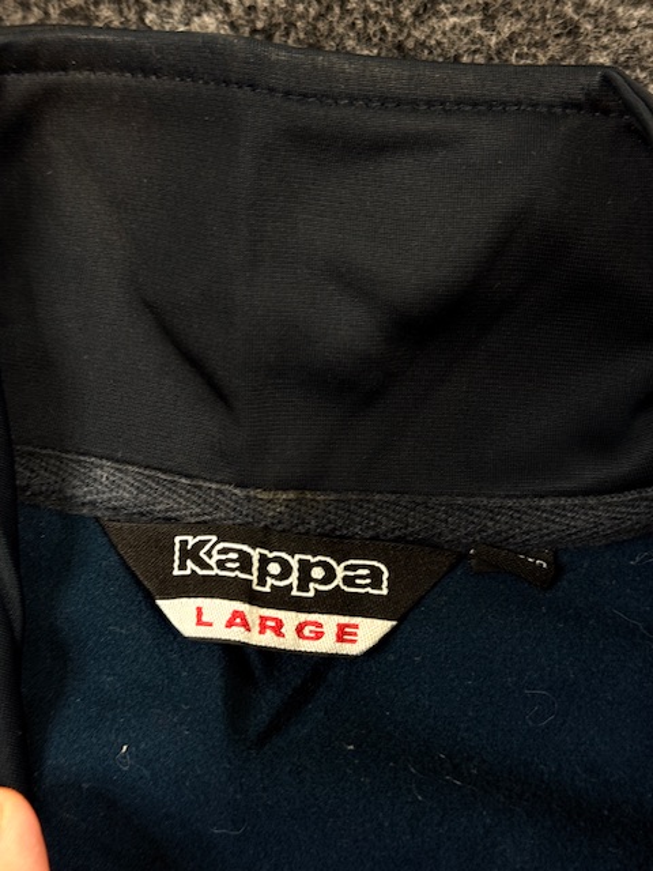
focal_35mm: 48
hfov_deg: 30.3
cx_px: 326
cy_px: 436
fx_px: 1207
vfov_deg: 39.7
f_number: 1.78
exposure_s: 1/50
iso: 200
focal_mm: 6.76
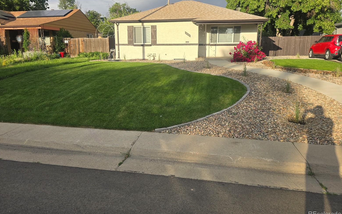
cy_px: 87
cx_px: 168
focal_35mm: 25
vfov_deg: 49.0
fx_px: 233
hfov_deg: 72.5
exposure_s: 1/300
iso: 12
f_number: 1.7
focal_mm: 6.3
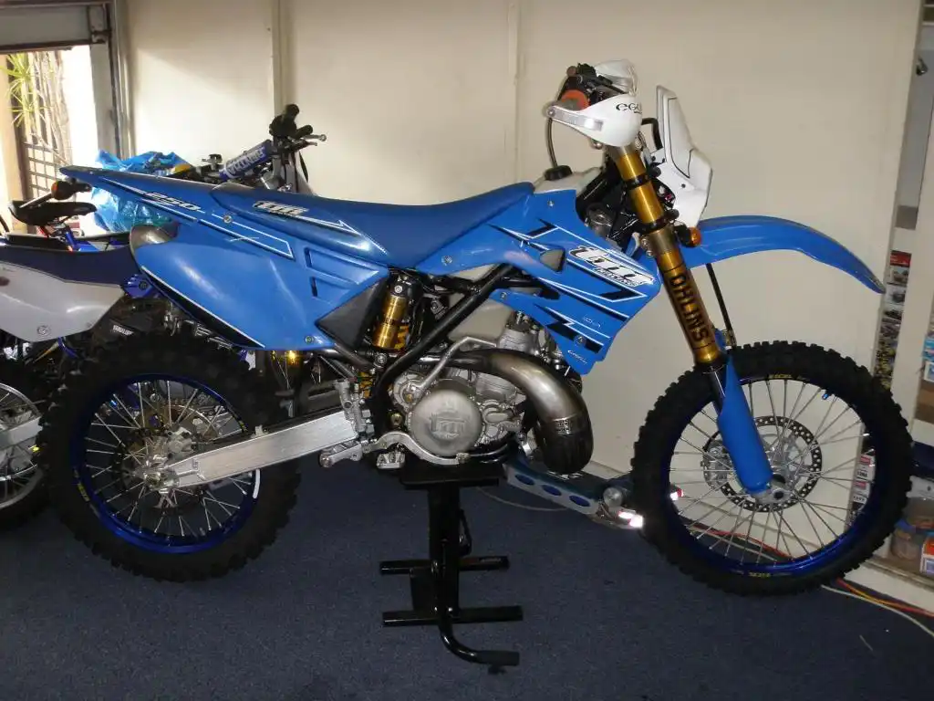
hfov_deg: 49.0
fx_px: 1025
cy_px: 350
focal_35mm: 38
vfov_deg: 37.7
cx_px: 467
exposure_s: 1/30
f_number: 3.5
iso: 160
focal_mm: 6.7
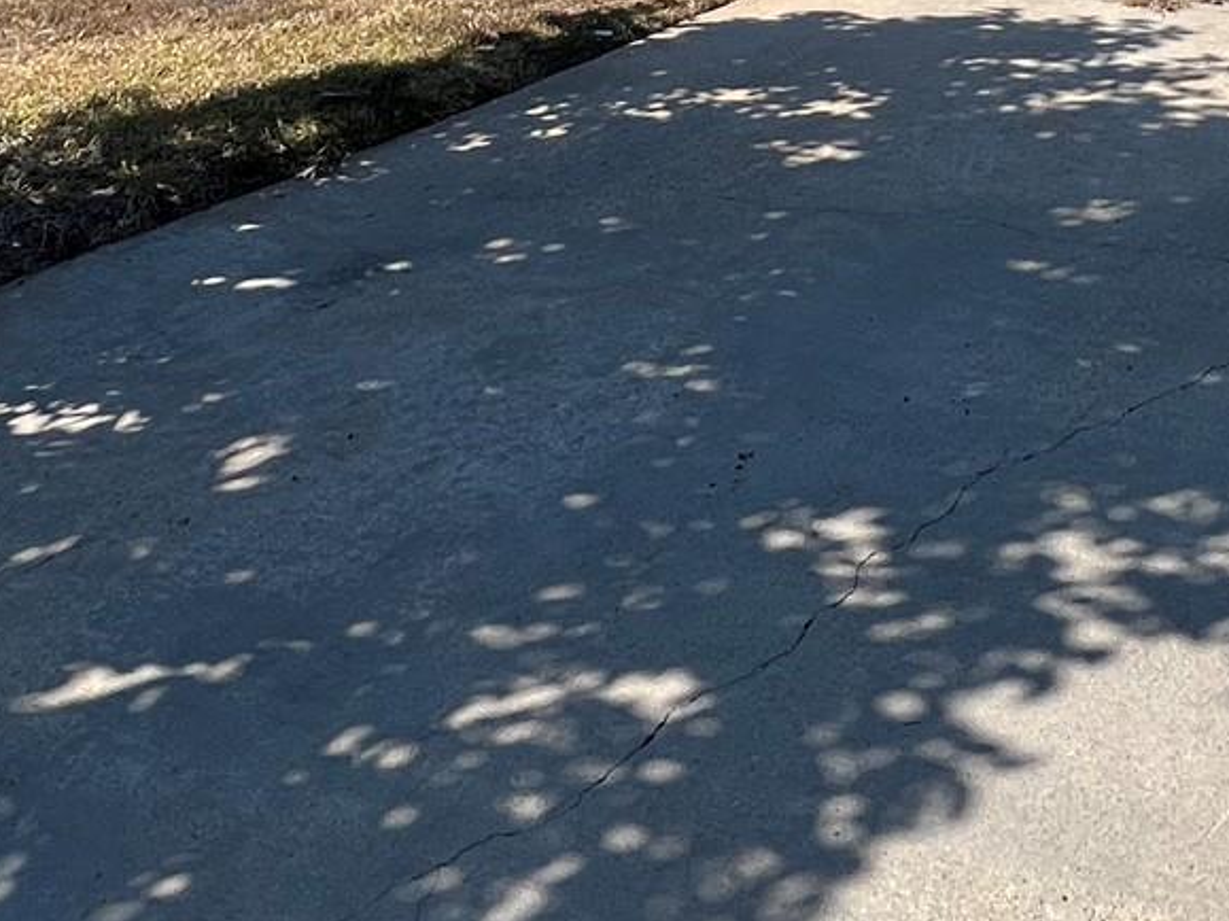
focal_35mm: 46
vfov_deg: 23.2
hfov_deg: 40.2
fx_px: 1633
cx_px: 904
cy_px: -569
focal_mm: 1.57
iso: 32
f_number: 1.8
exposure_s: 1/1727
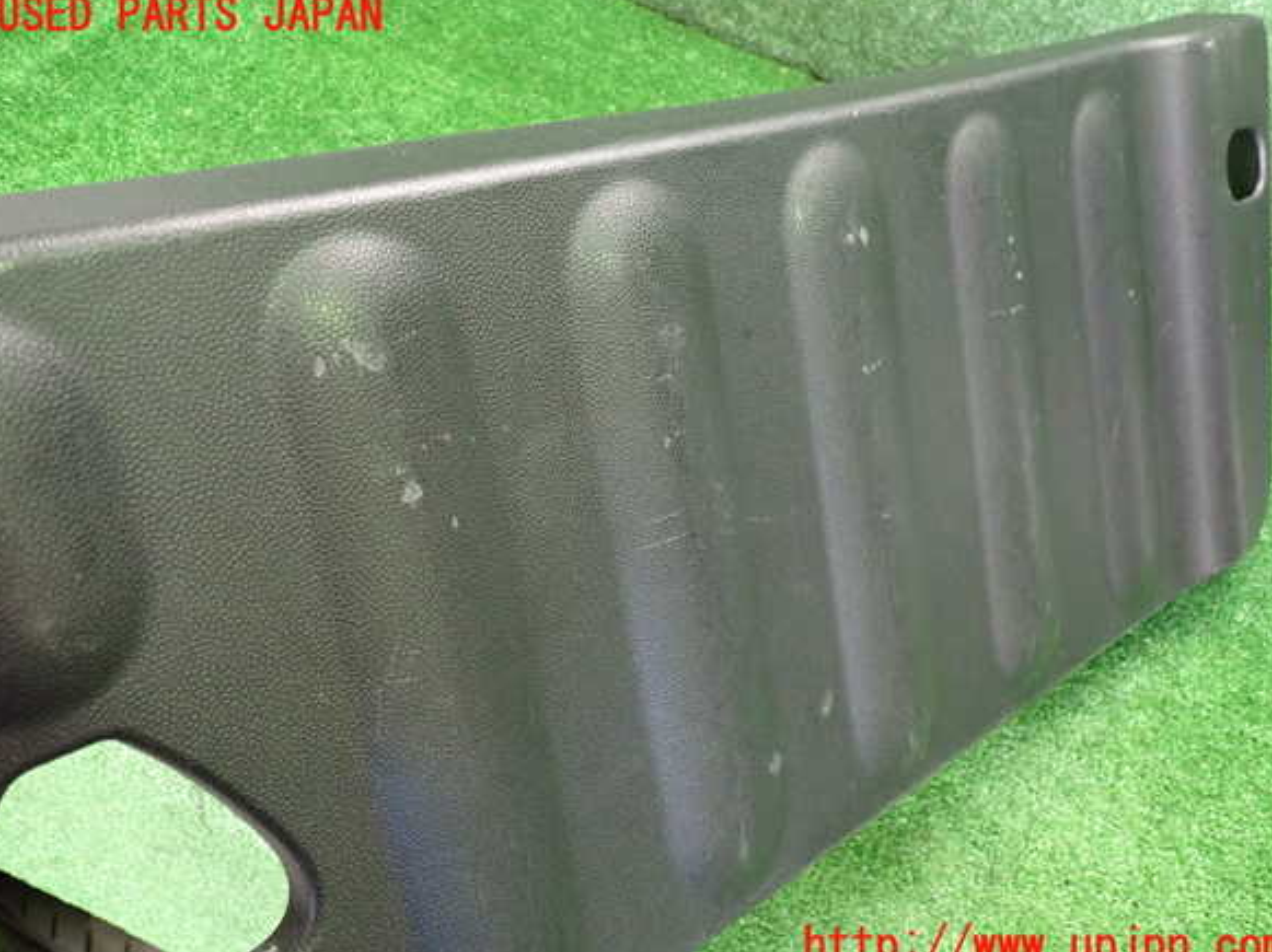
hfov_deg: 58.4
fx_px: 1138
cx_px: 641
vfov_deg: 45.4
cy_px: 481
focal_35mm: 31
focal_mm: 5.4
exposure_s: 1/30
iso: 800
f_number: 2.3
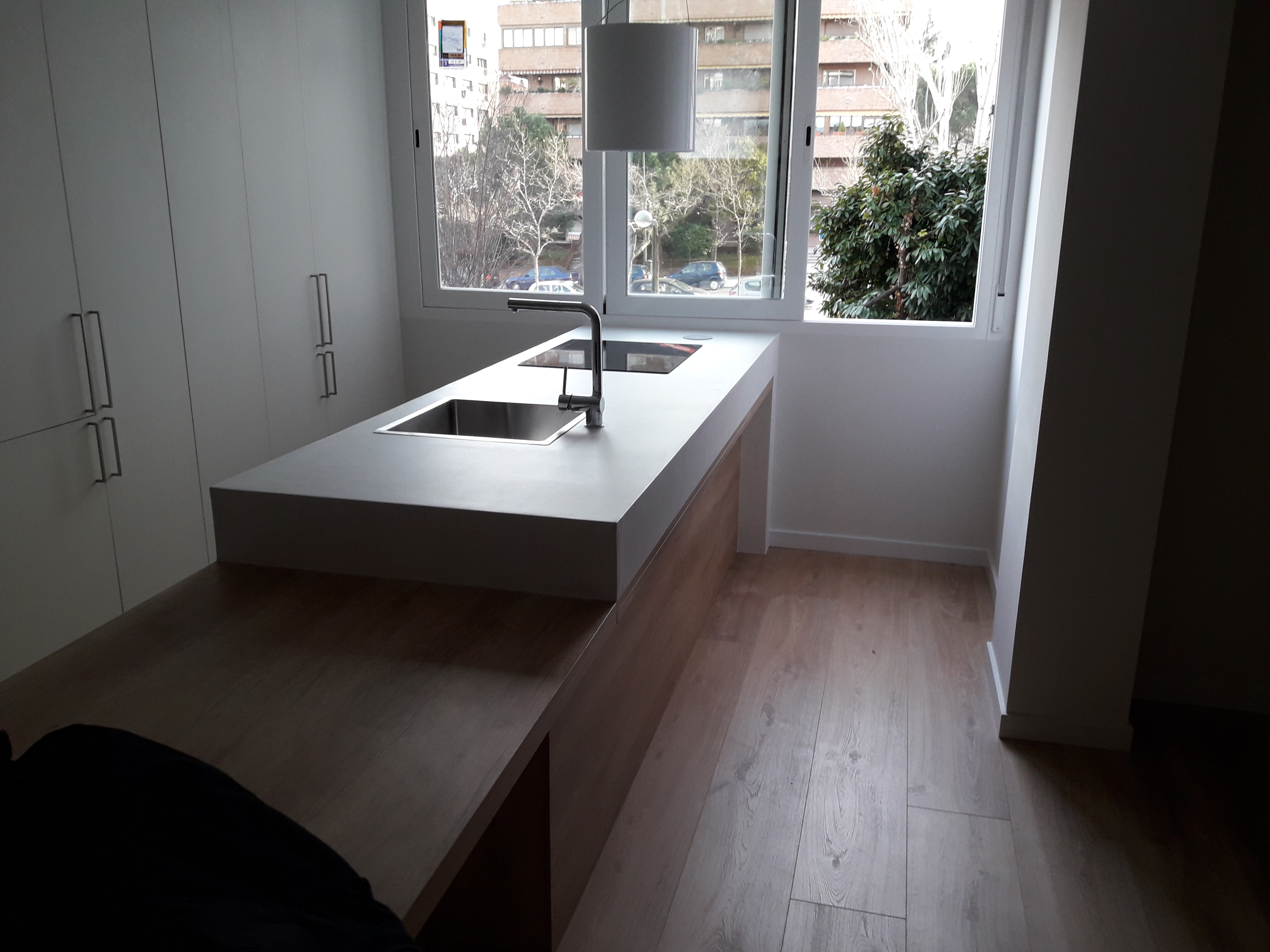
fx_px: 1027
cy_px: 476
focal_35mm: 28
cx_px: 635
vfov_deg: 49.7
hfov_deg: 63.4
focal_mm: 3.7
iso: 80
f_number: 1.9
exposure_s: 1/100
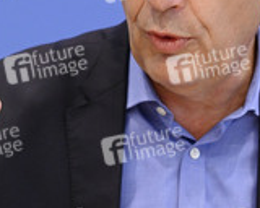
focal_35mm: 318
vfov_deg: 4.9
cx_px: 165
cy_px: 24
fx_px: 2447
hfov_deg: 6.1
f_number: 6.3
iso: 4000
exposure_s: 1/400
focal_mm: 120
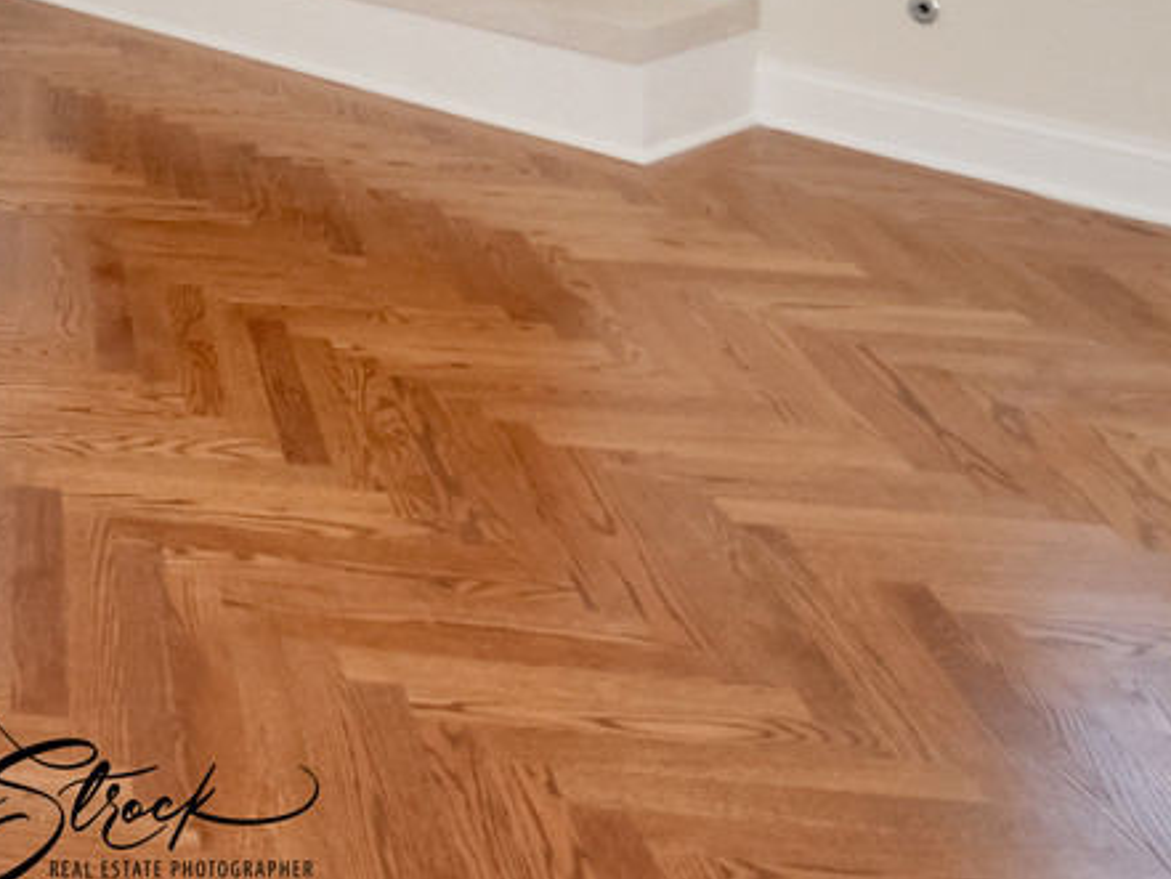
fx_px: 1793
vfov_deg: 21.9
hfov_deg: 31.0
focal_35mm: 53
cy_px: -513
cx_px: -202
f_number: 8
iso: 400
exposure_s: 1/1250
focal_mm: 10
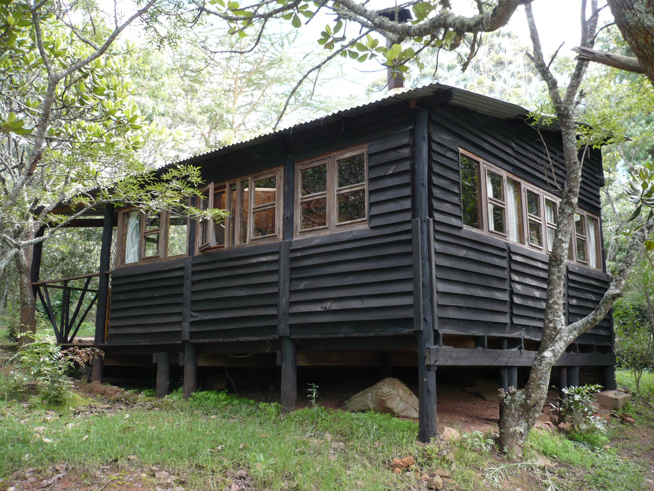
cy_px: 246
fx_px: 661
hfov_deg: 52.6
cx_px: 327
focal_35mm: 35
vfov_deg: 40.7
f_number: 2.8
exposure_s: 1/100
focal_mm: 5.8
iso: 100
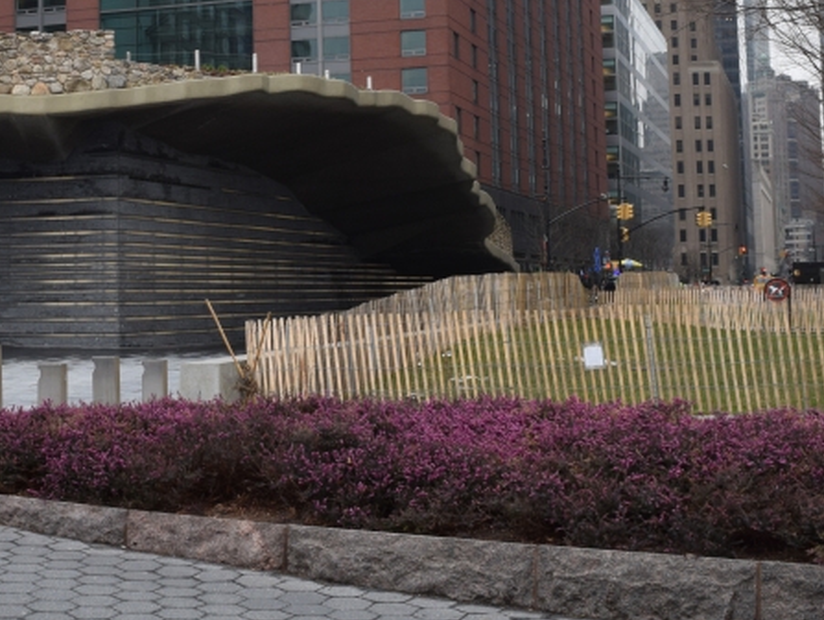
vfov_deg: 22.0
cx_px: 168
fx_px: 1572
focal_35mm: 66
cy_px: 137
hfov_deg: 28.7
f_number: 8
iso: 400
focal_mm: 20
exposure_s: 1/250
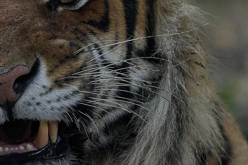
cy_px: 50
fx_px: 4215
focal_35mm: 612
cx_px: 16
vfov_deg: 2.2
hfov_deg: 3.4
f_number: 5.6
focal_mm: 297
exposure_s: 1/1000
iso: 2500
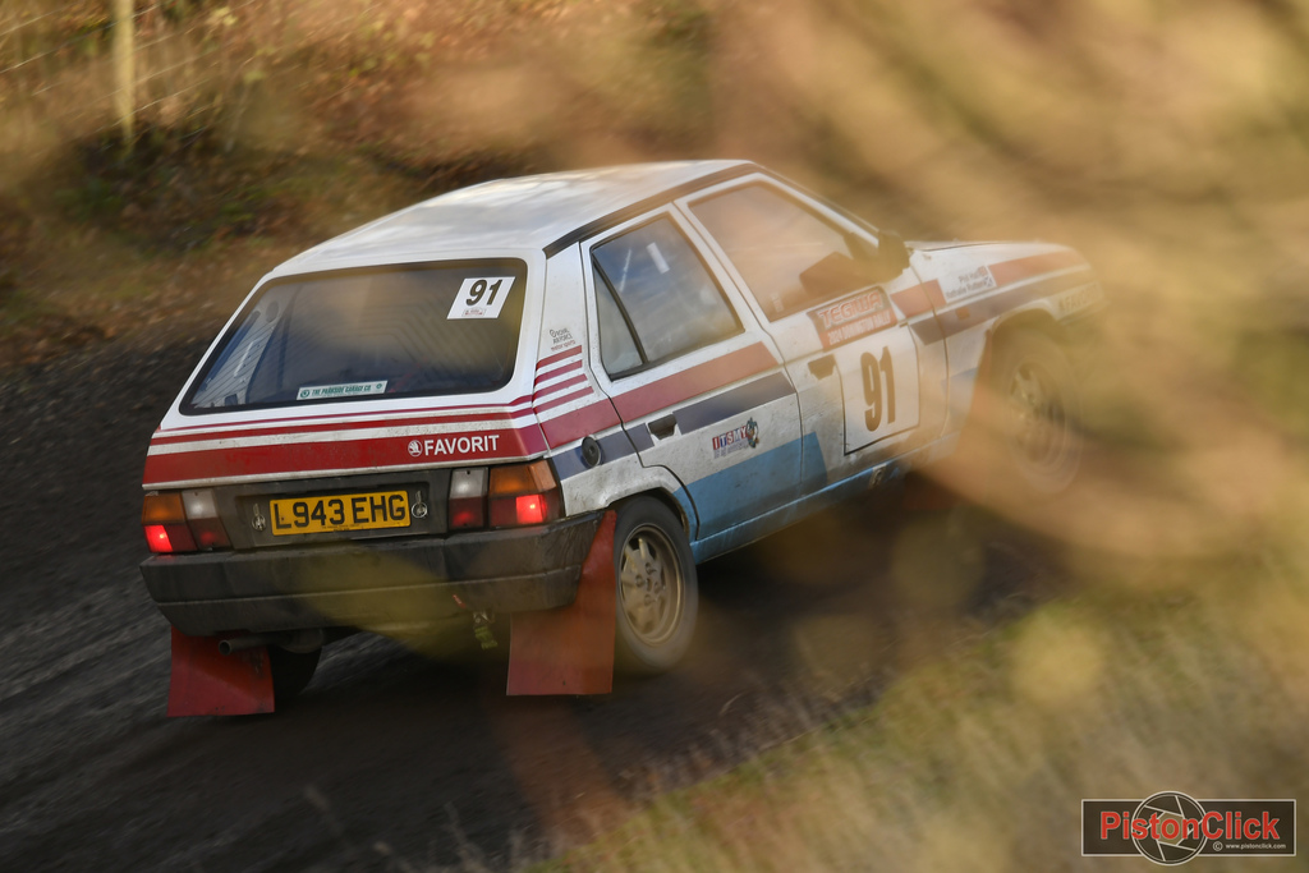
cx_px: 654
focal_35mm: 450
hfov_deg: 4.6
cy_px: 436
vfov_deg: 3.1
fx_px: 16364
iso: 100
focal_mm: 300
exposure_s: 1/400
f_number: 4
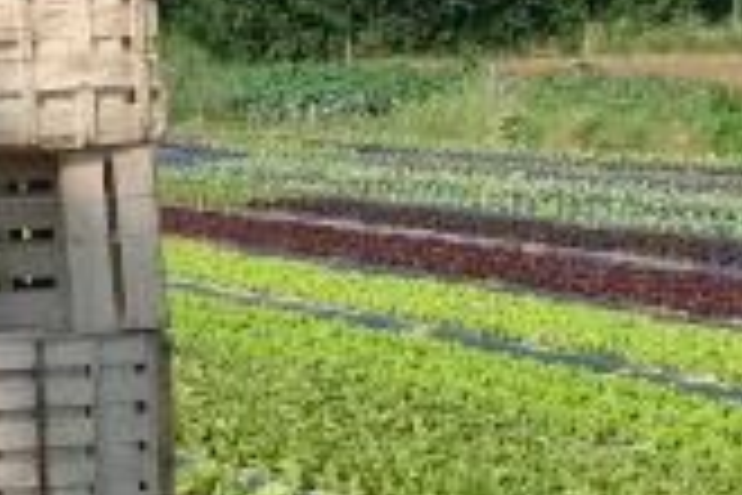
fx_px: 3380
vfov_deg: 8.3
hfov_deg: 12.5
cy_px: 425
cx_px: 409
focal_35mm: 164
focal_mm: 18
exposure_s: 1/450
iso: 320
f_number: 8
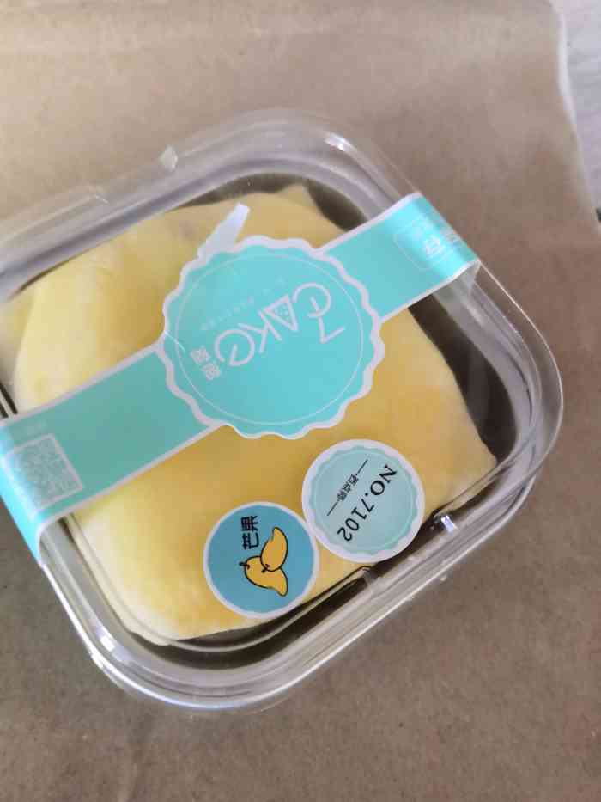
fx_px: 625
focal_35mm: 27
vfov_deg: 65.3
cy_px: 401
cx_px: 300
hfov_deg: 51.4
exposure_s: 1/33.3
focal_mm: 3.95
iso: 800
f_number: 1.8
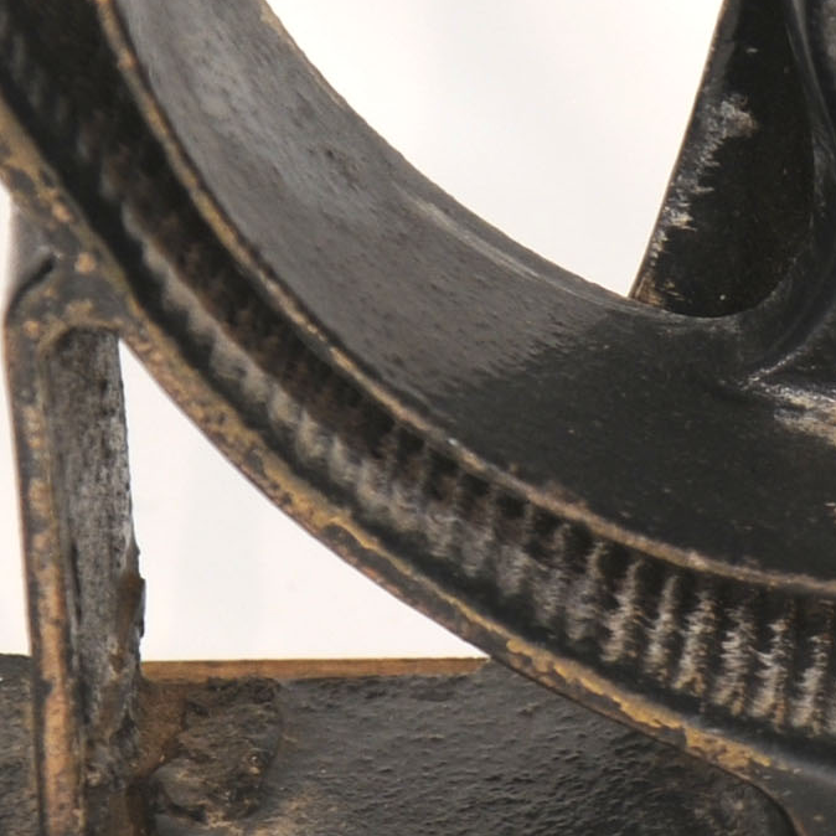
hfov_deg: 3.5
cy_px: 4
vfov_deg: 3.5
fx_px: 13716
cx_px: 1736
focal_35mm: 502
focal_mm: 62
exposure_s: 1/250
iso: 200
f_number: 5.6
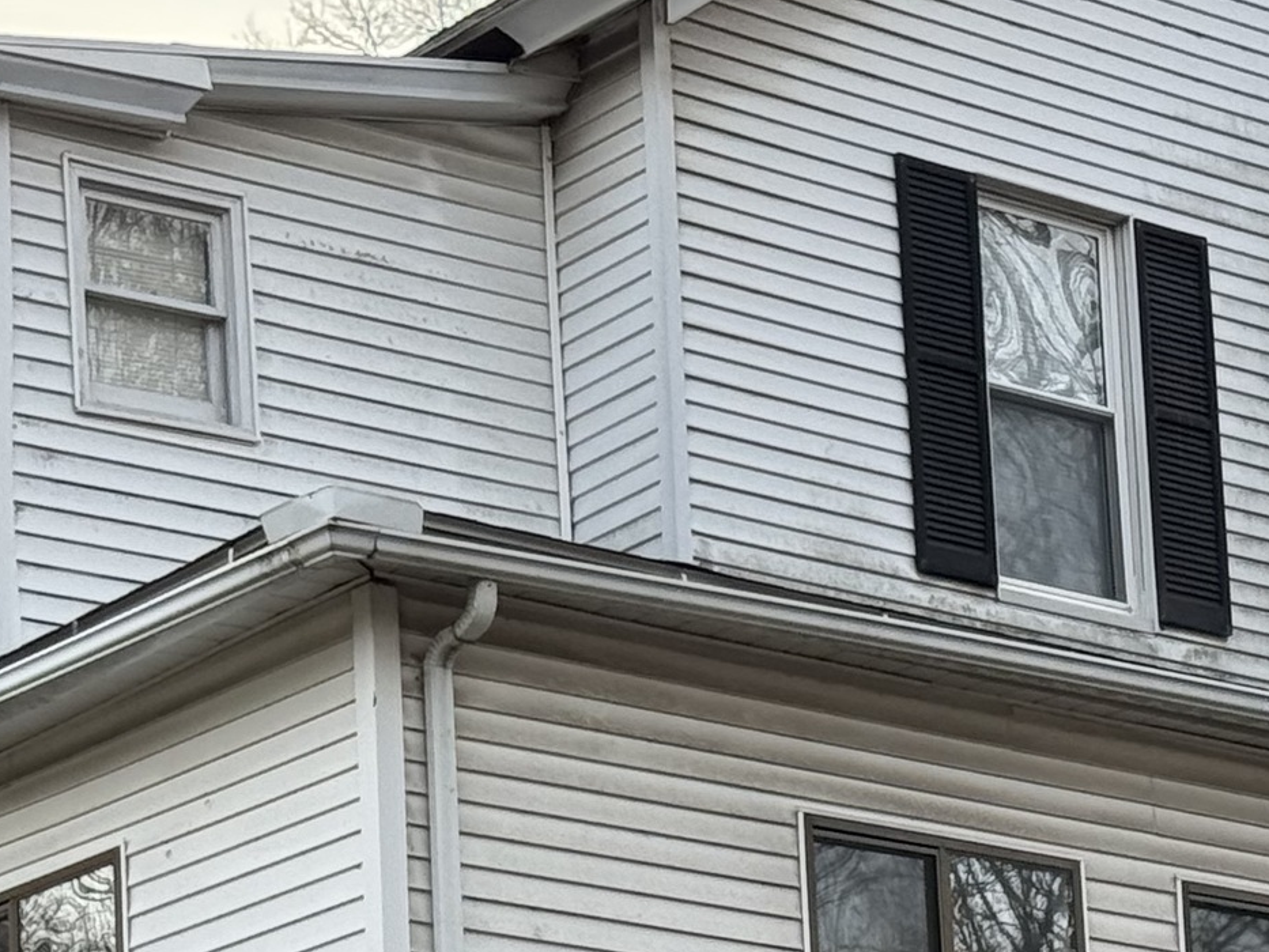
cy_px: 1200
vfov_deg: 9.3
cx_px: 895
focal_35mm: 158
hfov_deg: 12.5
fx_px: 5793
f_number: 1.78
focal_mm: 6.76
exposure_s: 1/641
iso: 80
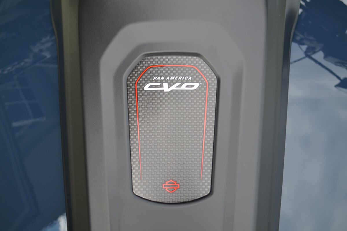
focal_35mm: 60
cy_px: 116
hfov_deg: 33.4
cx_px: 174
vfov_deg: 22.6
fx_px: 578
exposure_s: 1/125
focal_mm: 40
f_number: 5.6
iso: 125
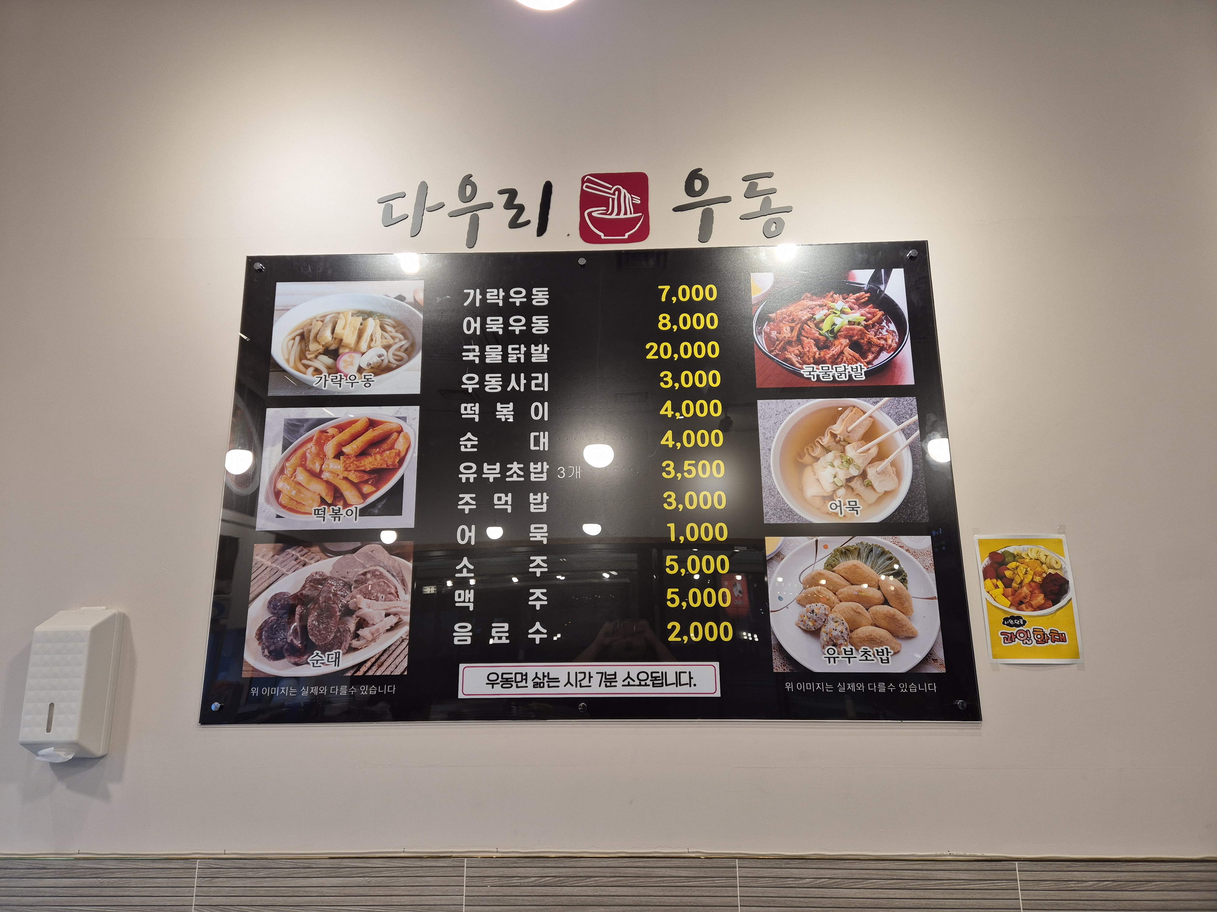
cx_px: 608
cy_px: 456
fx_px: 809
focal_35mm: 23
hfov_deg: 73.9
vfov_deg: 58.9
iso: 80
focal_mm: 5.4
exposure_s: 1/120
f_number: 1.8
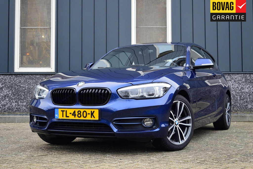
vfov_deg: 25.1
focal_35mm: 54
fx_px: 380
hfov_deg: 36.9
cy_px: 84
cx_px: 126
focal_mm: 36
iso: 800
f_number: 4.8
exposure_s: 1/40
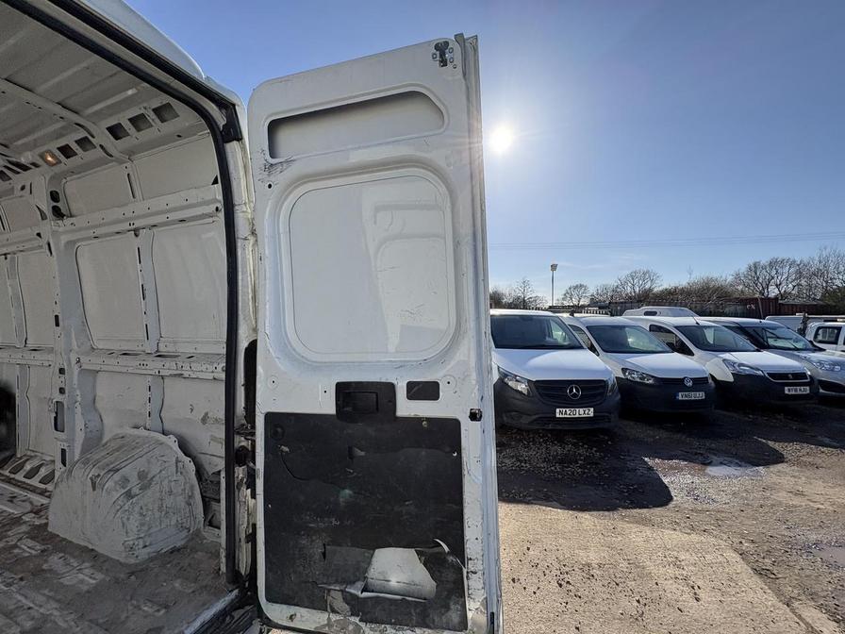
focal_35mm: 14
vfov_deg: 85.7
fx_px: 342
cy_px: 317
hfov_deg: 102.1
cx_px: 422
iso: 50
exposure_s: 1/1880
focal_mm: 2.22
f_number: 2.2
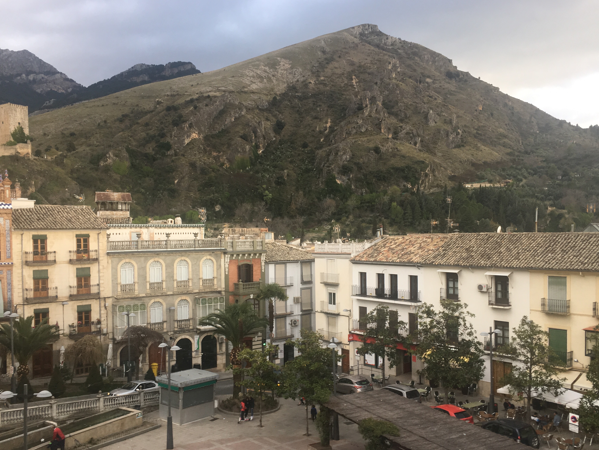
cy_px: 250
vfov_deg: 41.7
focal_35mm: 34
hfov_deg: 54.0
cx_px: 291
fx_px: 588
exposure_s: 1/50
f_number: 2.2
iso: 32
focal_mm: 4.15
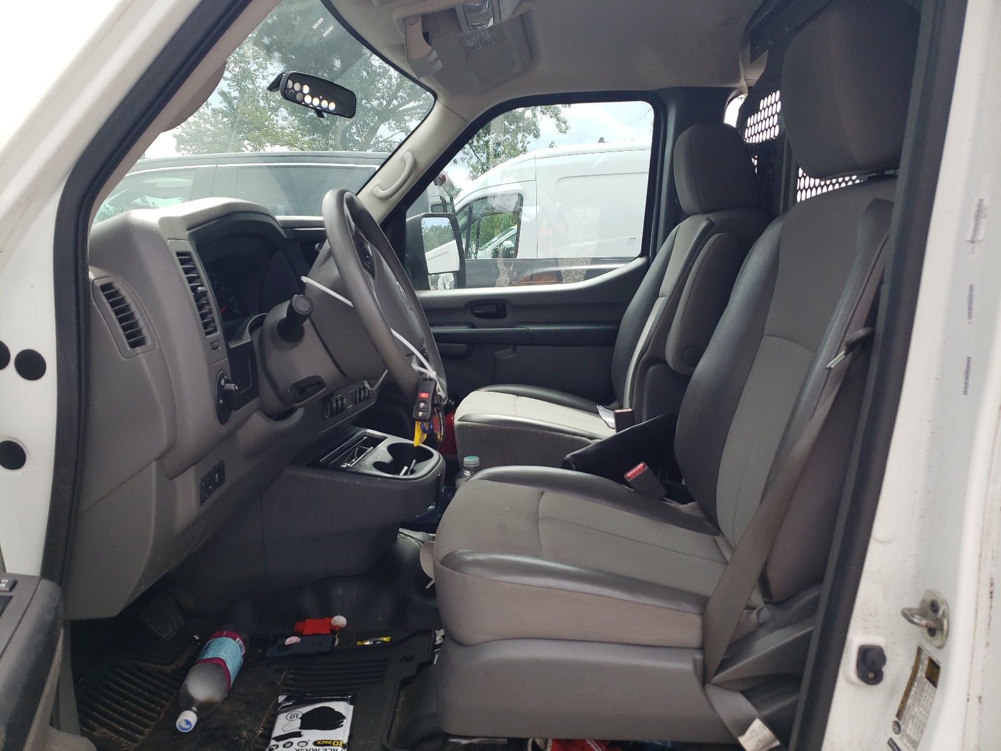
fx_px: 752
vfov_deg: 53.1
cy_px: 376
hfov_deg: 67.3
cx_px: 500
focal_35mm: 26
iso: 50
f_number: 1.5
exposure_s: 1/833
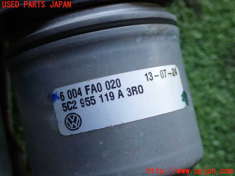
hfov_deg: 35.5
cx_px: 118
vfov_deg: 27.0
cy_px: 88
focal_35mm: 54
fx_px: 367
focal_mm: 9.65
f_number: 3.3
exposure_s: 1/60
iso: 200
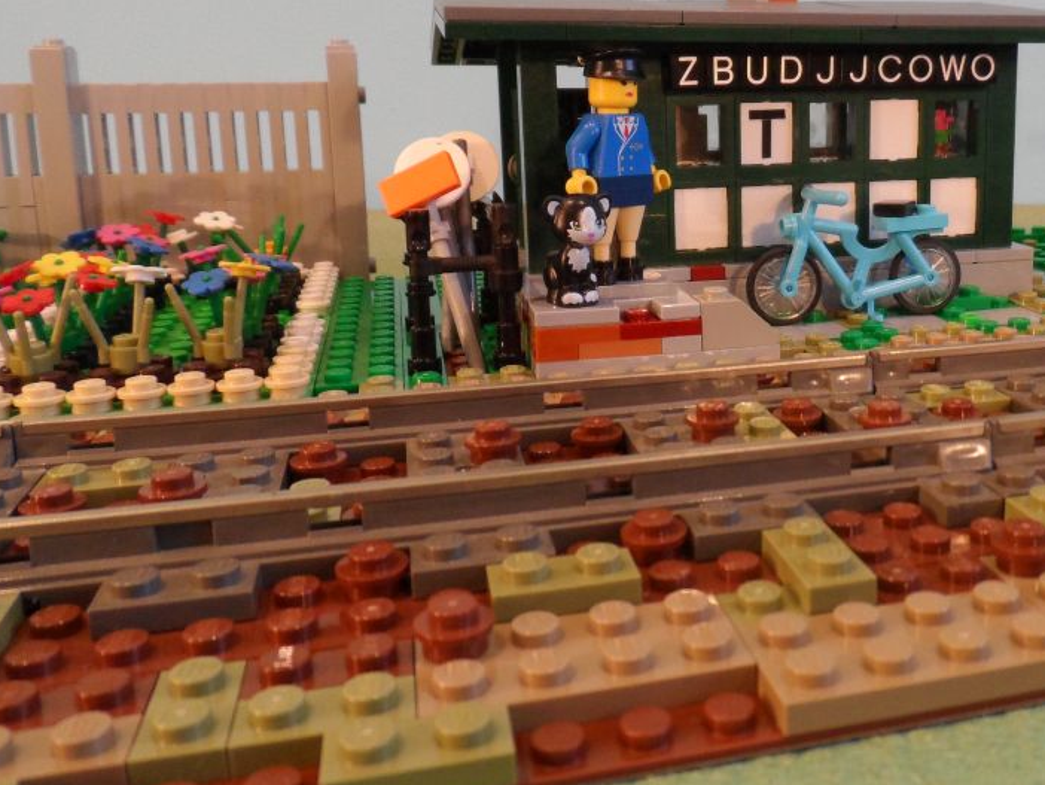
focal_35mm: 35
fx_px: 1057
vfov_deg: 40.5
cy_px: 296
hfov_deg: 51.2
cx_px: 732
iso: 240
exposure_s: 1/30
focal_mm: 4
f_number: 3.2
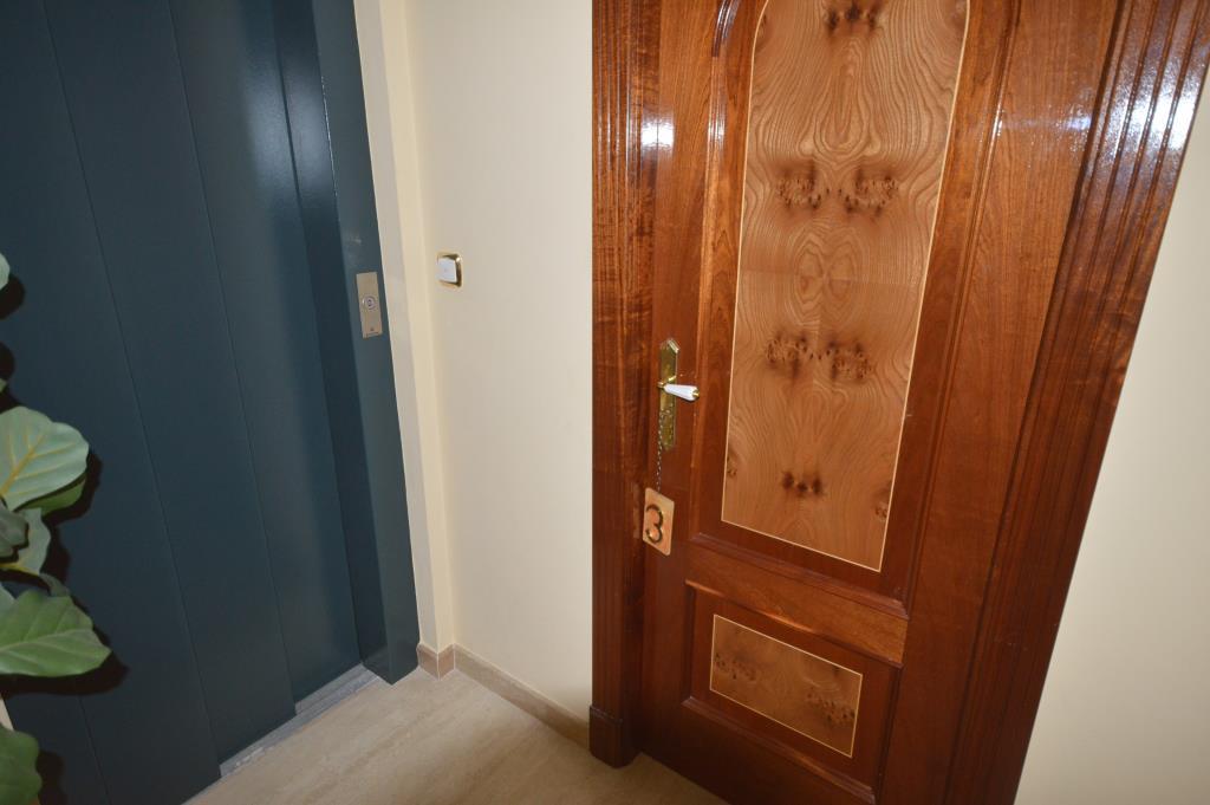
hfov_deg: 81.2
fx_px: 705
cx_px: 605
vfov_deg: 59.4
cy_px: 402
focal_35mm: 21
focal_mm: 14
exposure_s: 1/60
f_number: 4.8
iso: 800
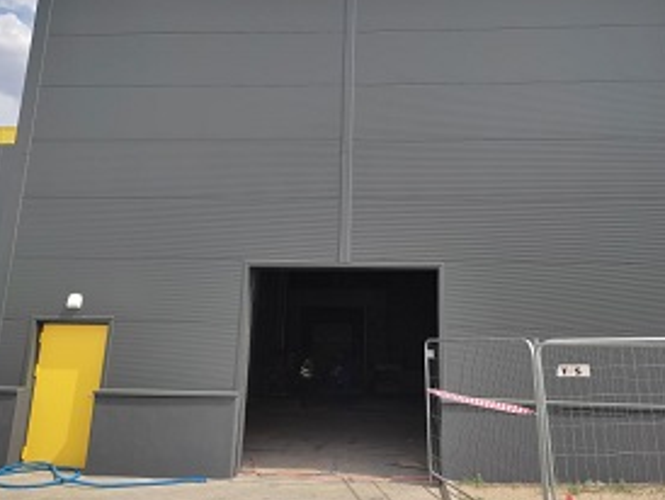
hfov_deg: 55.2
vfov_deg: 42.8
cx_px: 362
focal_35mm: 33
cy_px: 195
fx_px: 635
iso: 100
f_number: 1.79
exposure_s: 1/1590
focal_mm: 4.74
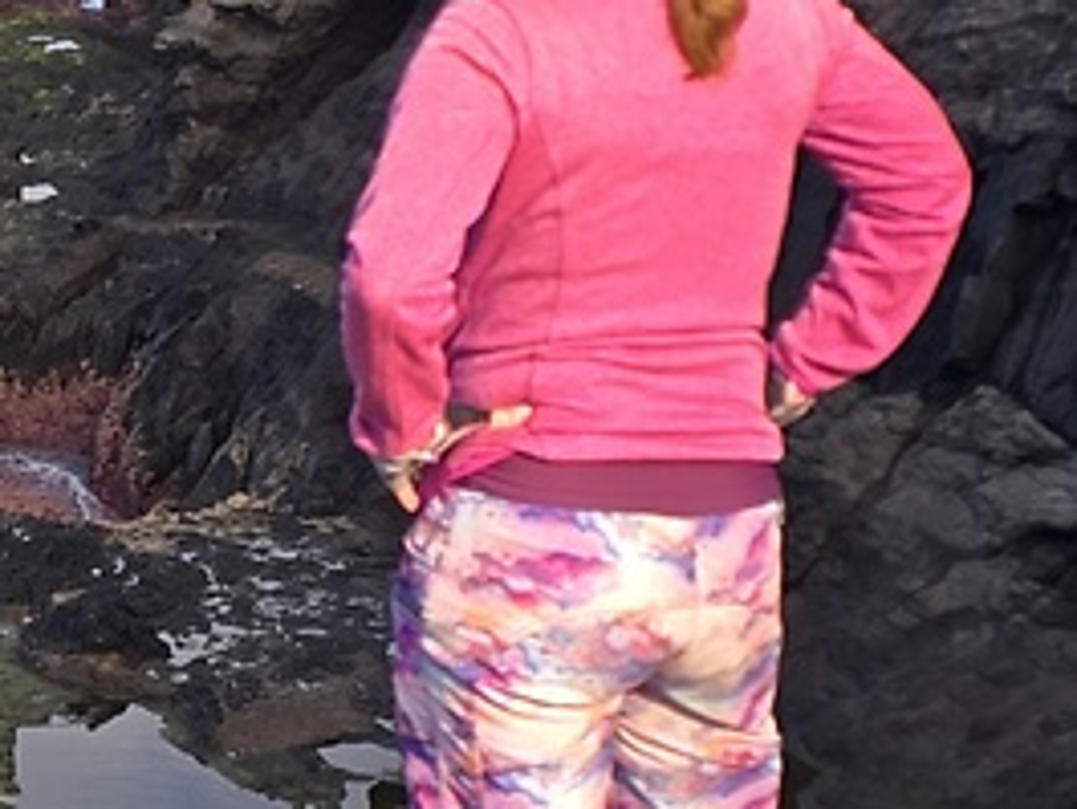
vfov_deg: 11.8
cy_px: 687
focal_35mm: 125
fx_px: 3891
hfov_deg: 15.0
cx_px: -329
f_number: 1.7
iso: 12
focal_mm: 6.3
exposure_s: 1/440
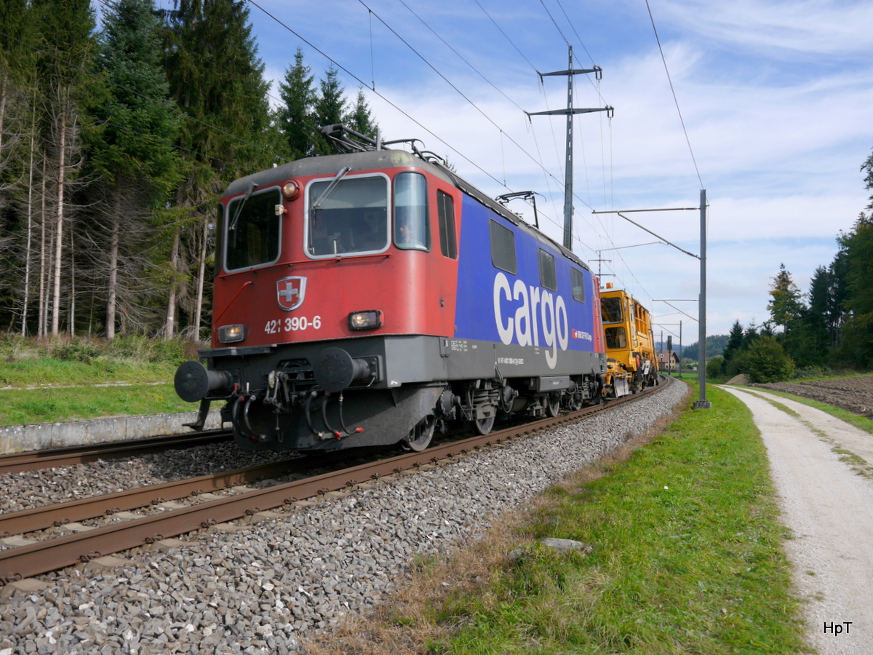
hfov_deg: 56.8
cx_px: 436
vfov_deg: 44.2
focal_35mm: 32
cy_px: 328
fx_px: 807
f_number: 5
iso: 160
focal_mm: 16
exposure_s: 1/800
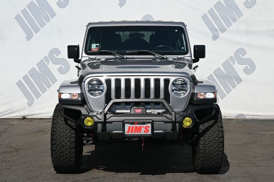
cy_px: 91
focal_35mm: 68
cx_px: 137
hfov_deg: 29.9
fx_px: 513
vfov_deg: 20.1
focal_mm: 45
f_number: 6.3
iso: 100
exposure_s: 1/320
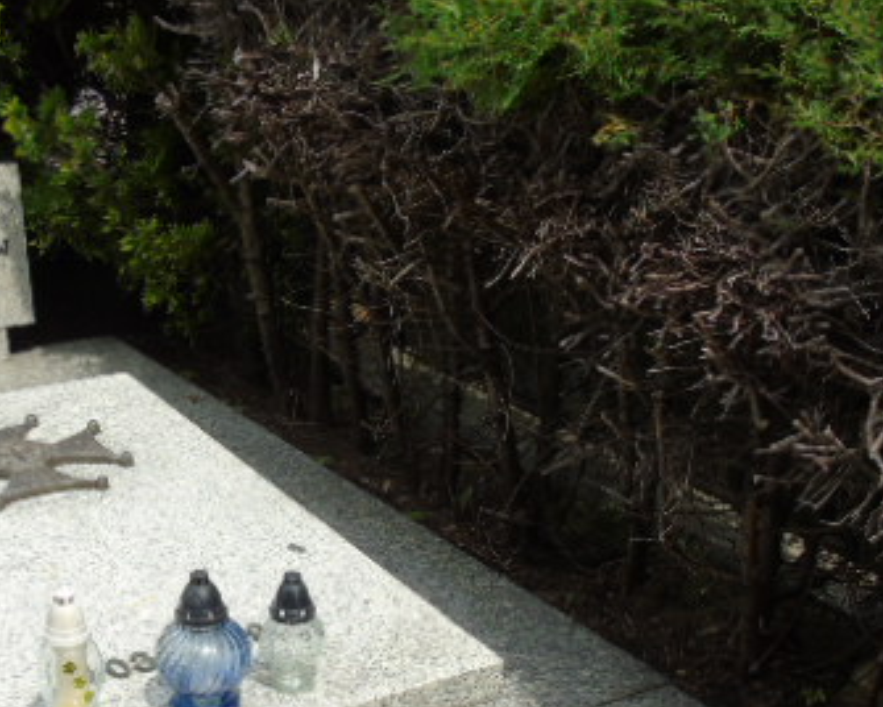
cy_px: 543
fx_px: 1411
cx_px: 285
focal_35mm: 54
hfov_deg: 34.4
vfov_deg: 27.7
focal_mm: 5.2
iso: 80
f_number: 3.6
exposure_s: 1/500
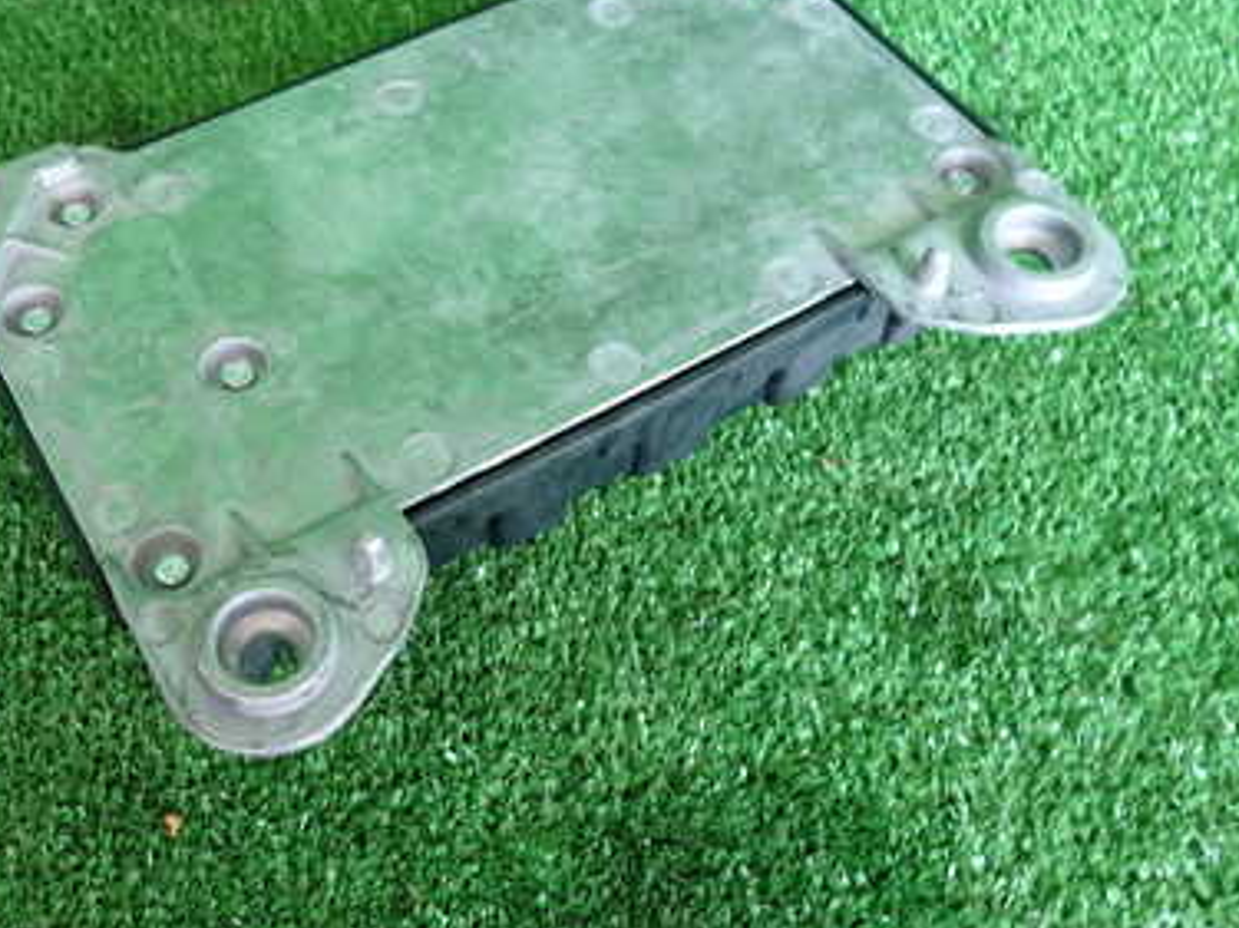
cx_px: 469
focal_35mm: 40
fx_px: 1431
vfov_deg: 35.8
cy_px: 383
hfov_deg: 46.4
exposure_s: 1/30
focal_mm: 4.5
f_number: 2
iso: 250
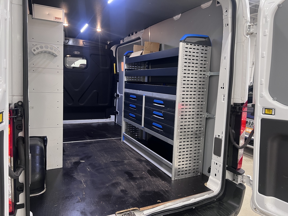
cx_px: 144
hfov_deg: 67.3
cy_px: 108
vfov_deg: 53.1
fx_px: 216
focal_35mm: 26
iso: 160
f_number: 1.5
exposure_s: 1/60
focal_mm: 5.7
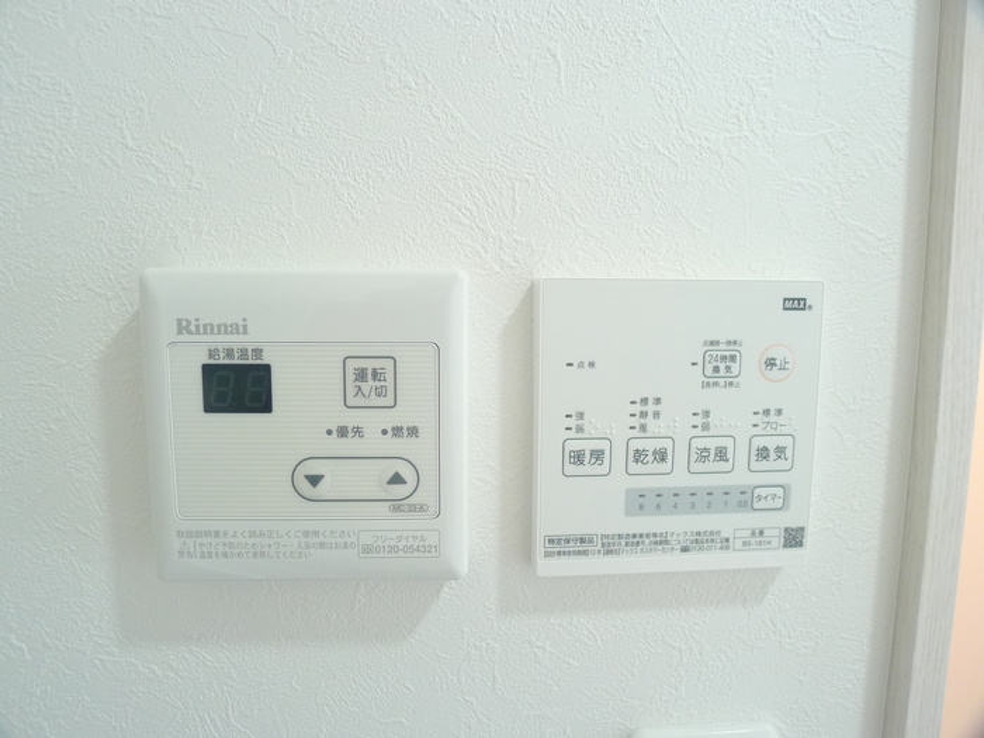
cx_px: 492
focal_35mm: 24
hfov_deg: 71.6
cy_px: 369
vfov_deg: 56.8
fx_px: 682
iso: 400
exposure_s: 1/40
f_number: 2
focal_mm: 5.1
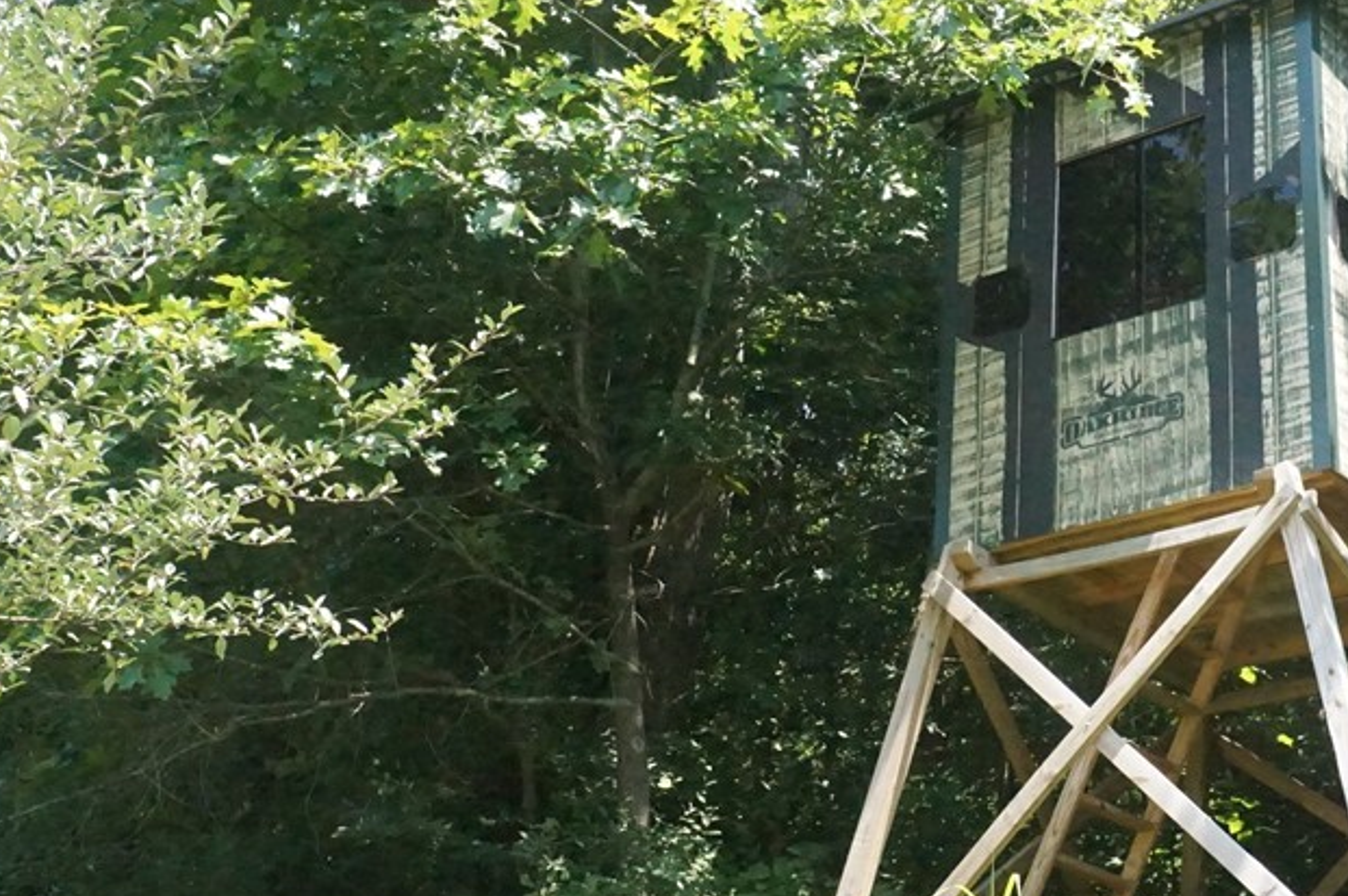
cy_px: 528
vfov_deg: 21.5
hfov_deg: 31.1
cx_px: 1078
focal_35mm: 63
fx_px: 2357
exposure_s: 1/2000
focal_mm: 24
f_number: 11
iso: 8000
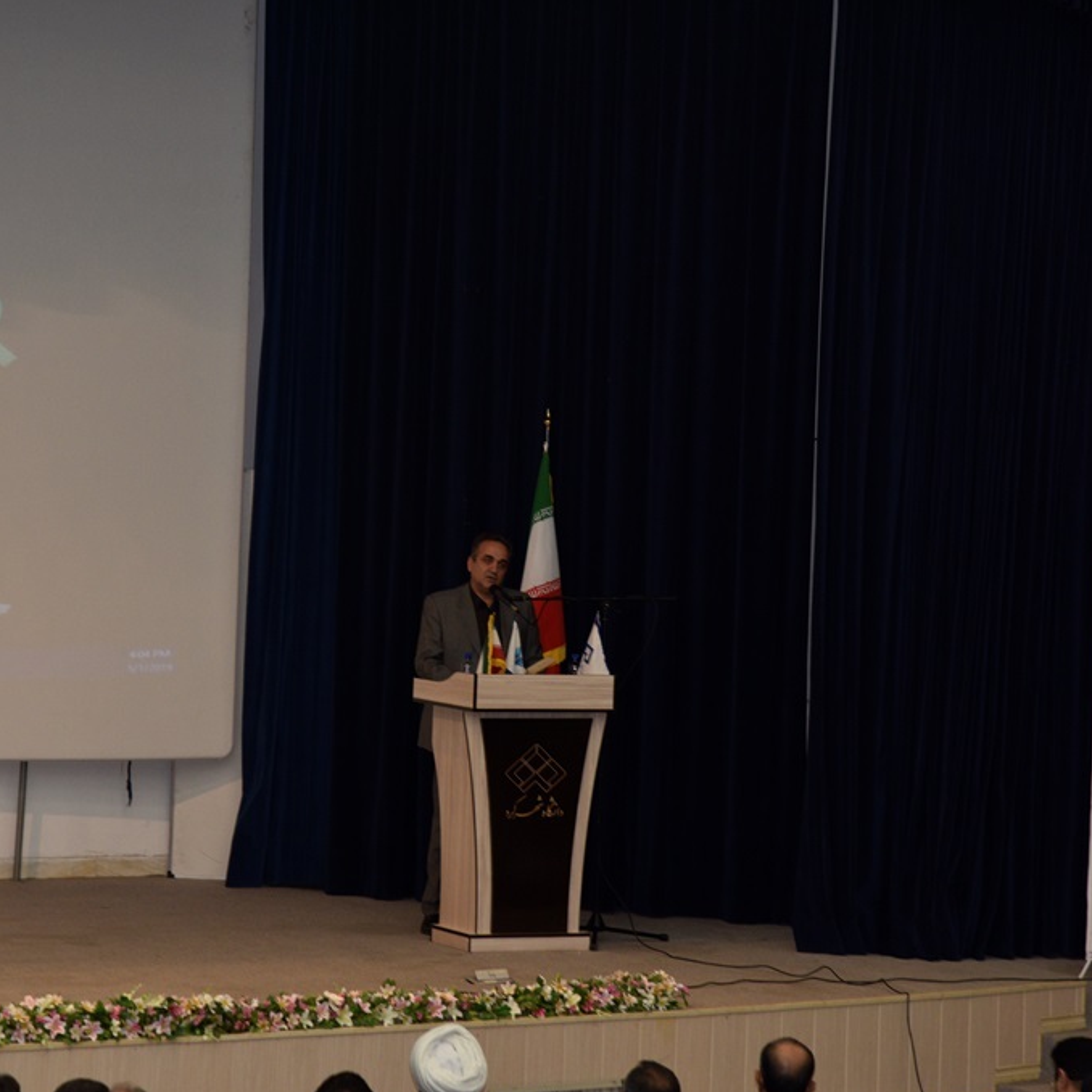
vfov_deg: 11.3
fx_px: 5496
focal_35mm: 154
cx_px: 461
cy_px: 548
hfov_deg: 11.3
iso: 1000
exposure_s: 1/60
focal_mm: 120
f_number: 5
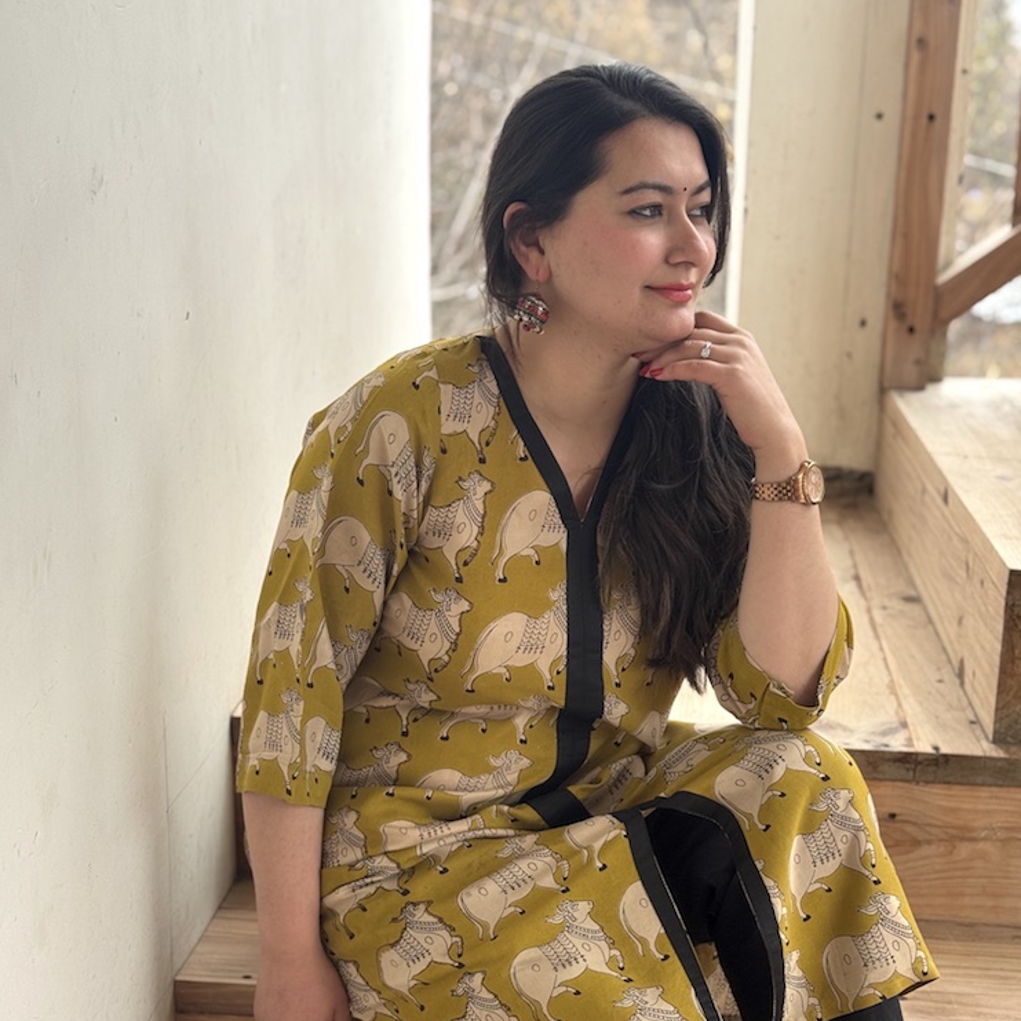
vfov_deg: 29.9
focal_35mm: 57
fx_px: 1902
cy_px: 667
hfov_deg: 30.0
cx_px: 510
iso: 64
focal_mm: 6.76
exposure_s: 1/268
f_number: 1.78
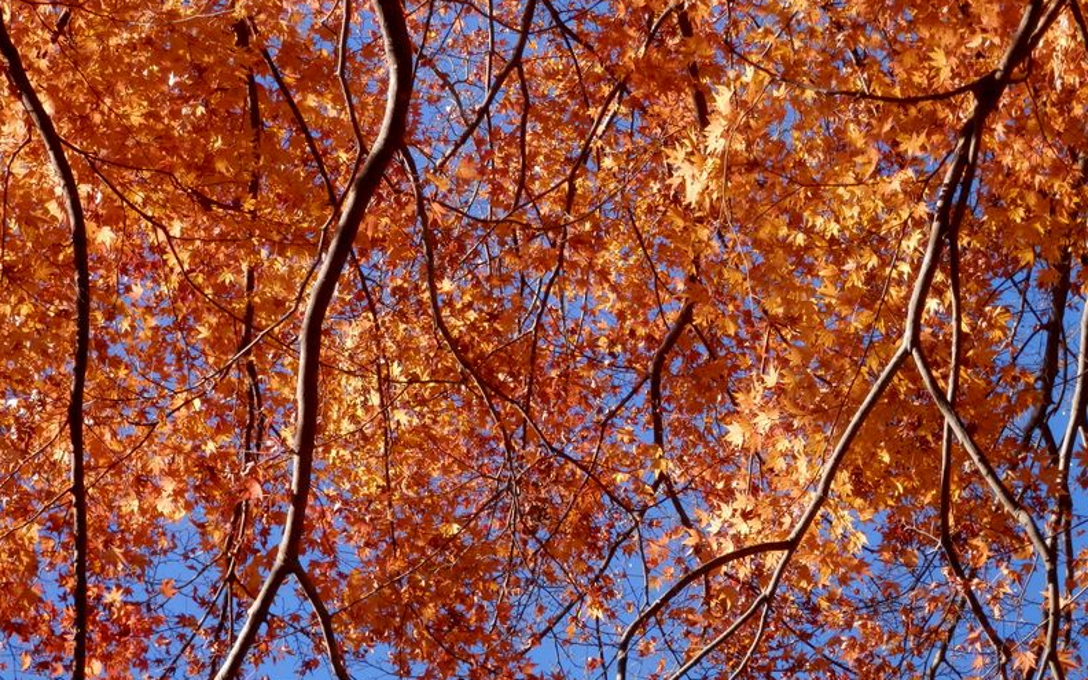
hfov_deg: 15.3
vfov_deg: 9.6
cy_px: 328
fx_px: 4062
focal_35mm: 137
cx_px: 544
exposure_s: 1/160
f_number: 5.3
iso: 80
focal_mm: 22.9
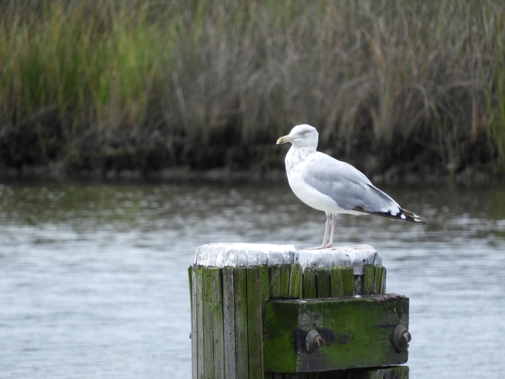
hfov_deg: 1.8
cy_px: 190
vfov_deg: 1.4
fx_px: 16047
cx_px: 252
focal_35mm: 1100
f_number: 5.6
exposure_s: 1/250
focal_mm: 197.1
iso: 125
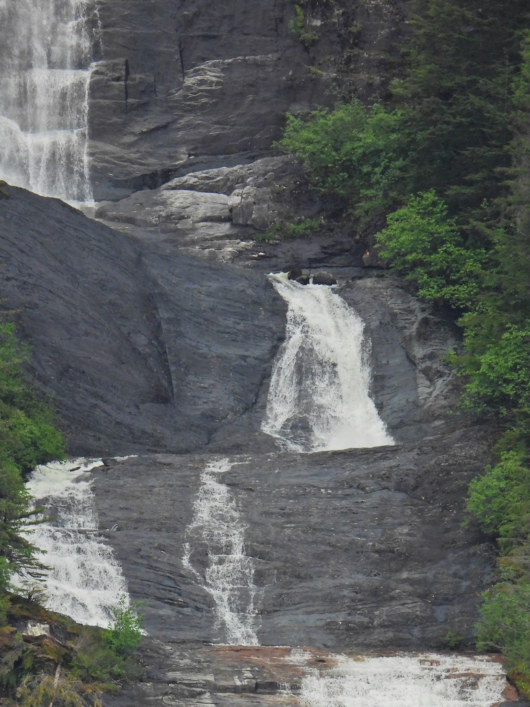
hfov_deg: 1.3
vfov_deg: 1.7
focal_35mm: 1182
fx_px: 24125
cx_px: 218
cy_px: 437
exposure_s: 1/500
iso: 360
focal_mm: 170
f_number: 5.6
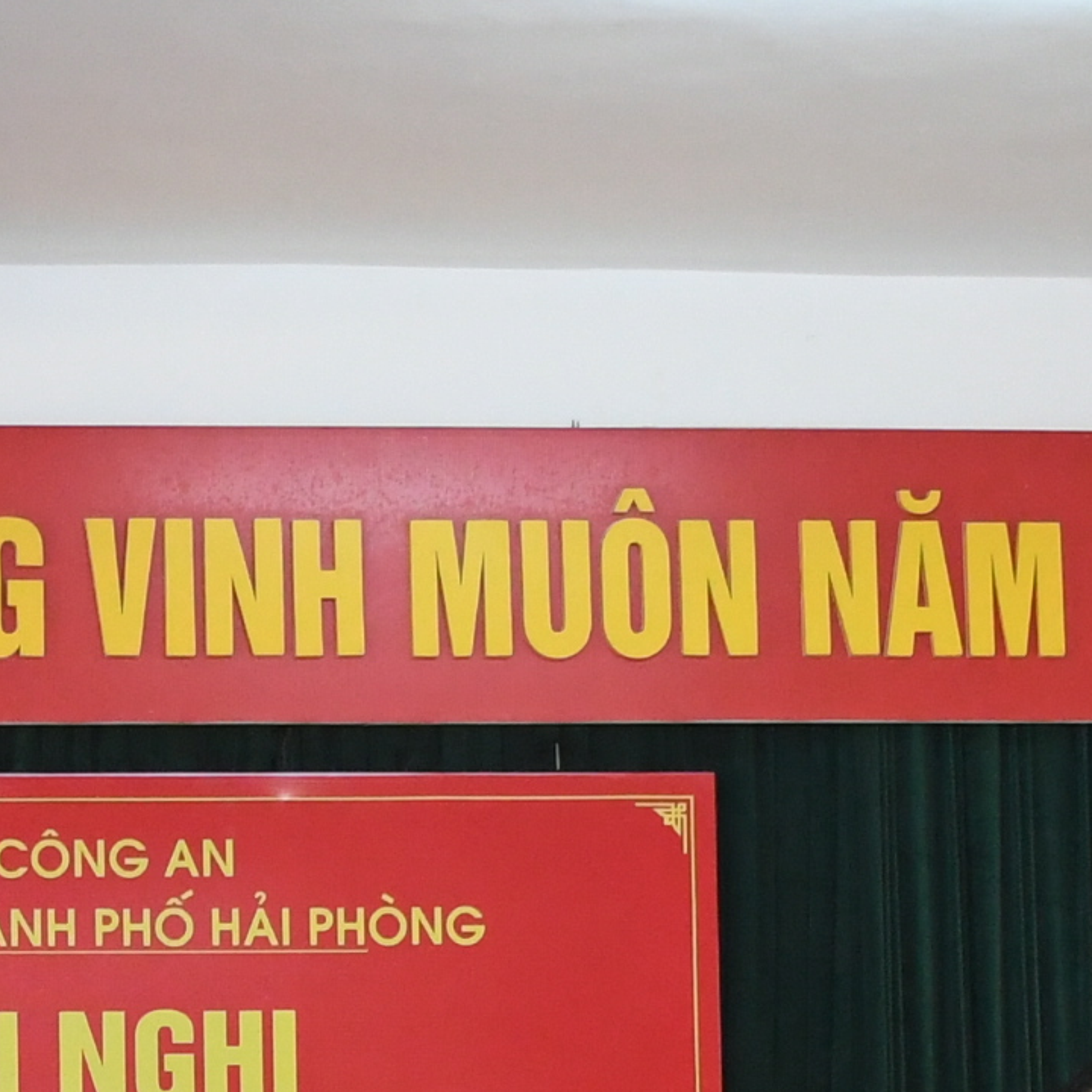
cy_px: 1210
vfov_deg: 12.9
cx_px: -70
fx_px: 4747
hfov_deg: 12.9
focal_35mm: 133
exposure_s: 1/200
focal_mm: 18
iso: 1600
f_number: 3.5
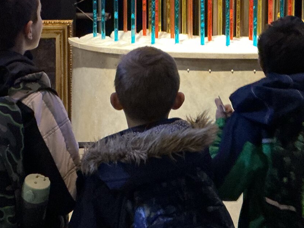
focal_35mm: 71
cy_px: 31
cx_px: 195
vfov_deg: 20.4
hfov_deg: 27.3
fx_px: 623
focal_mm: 3
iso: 500
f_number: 1.8
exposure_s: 1/25
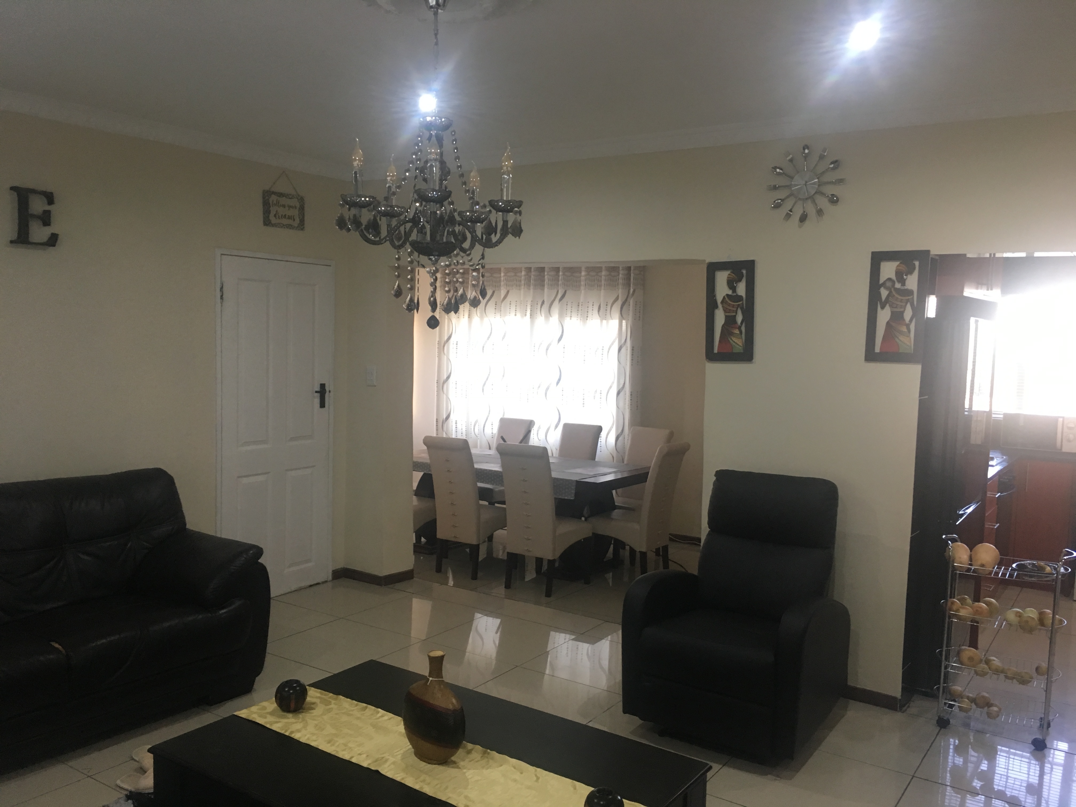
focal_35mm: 29
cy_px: 404
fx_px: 901
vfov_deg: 48.2
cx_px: 538
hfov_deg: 61.7
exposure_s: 1/33
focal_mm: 4.15
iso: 125
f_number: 2.2
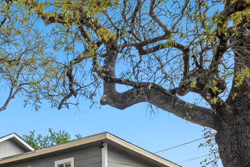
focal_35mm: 59
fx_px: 410
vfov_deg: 20.5
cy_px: 233
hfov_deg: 31.9
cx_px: 14
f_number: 8
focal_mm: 21
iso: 250
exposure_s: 1/80
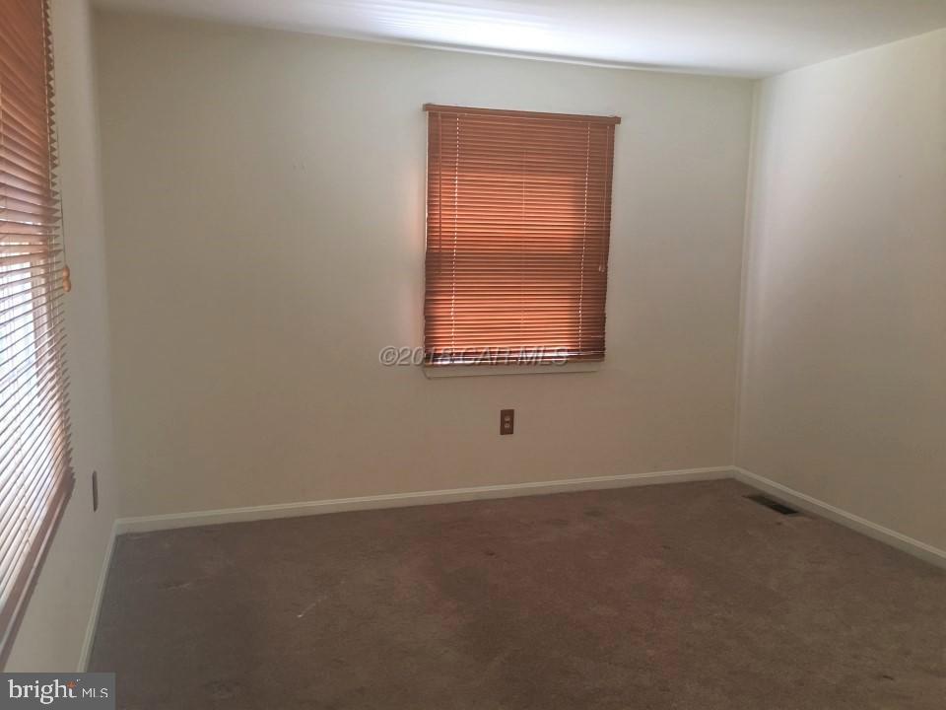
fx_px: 793
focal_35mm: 29
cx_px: 473
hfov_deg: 61.7
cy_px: 355
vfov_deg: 48.2
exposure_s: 1/15
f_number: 2.2
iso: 50
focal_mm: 4.15
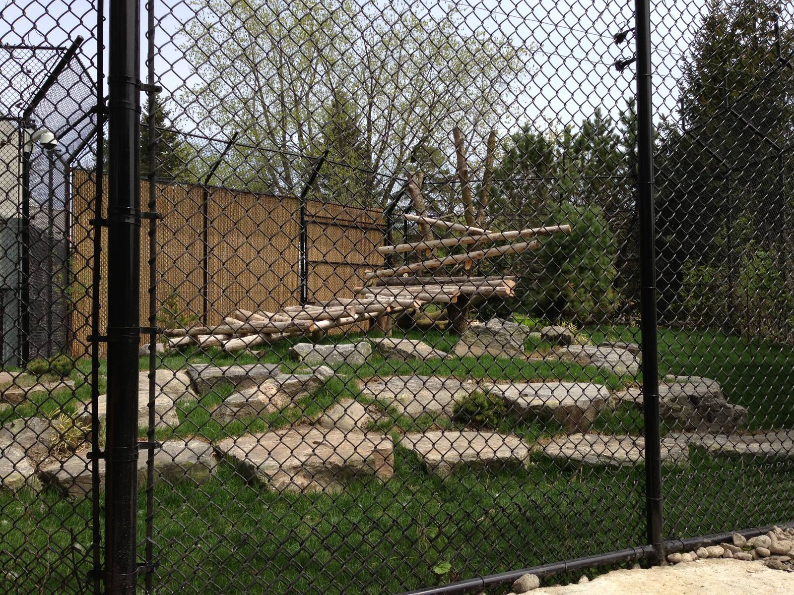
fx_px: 757
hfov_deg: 55.4
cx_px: 397
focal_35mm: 33
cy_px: 298
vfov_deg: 42.9
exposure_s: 1/1178
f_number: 2.4
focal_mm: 4.13
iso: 50
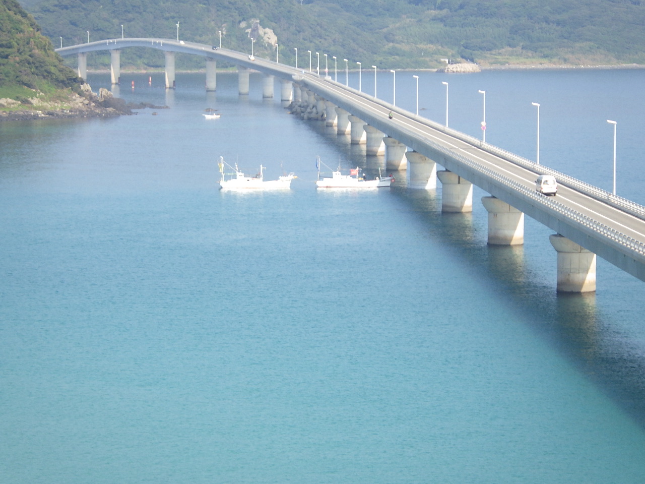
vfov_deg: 10.6
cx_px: 322
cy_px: 242
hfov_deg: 14.1
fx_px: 2609
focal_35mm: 140
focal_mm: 25
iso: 125
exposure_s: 1/320
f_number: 5.5
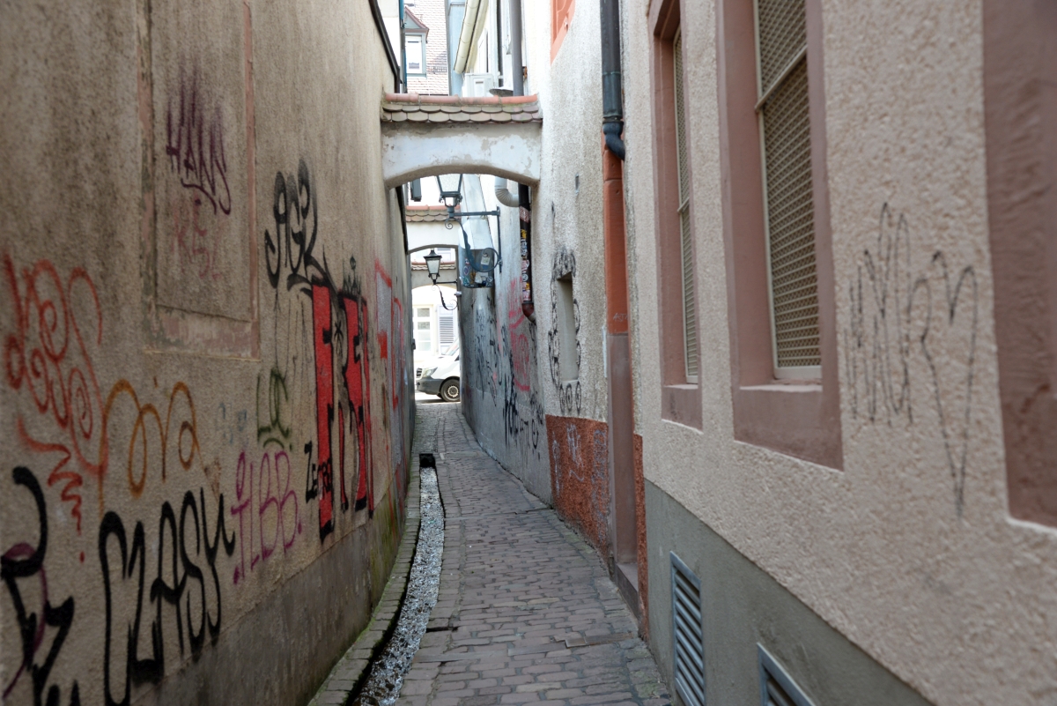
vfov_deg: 33.4
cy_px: 353
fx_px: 1175
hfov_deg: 48.4
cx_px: 528
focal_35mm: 40
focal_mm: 40
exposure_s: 1/160
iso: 800
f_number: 6.3
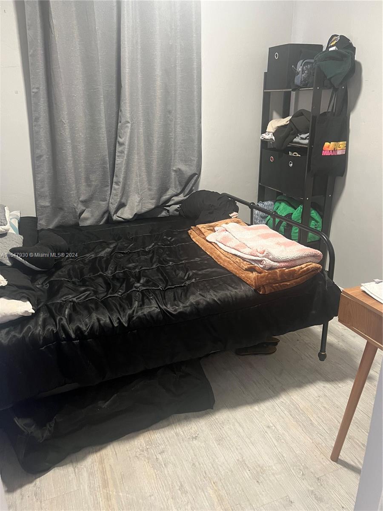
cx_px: 192
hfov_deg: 53.1
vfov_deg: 67.3
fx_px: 384
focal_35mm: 26
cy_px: 256
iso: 500
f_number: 1.5
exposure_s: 1/60
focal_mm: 5.7
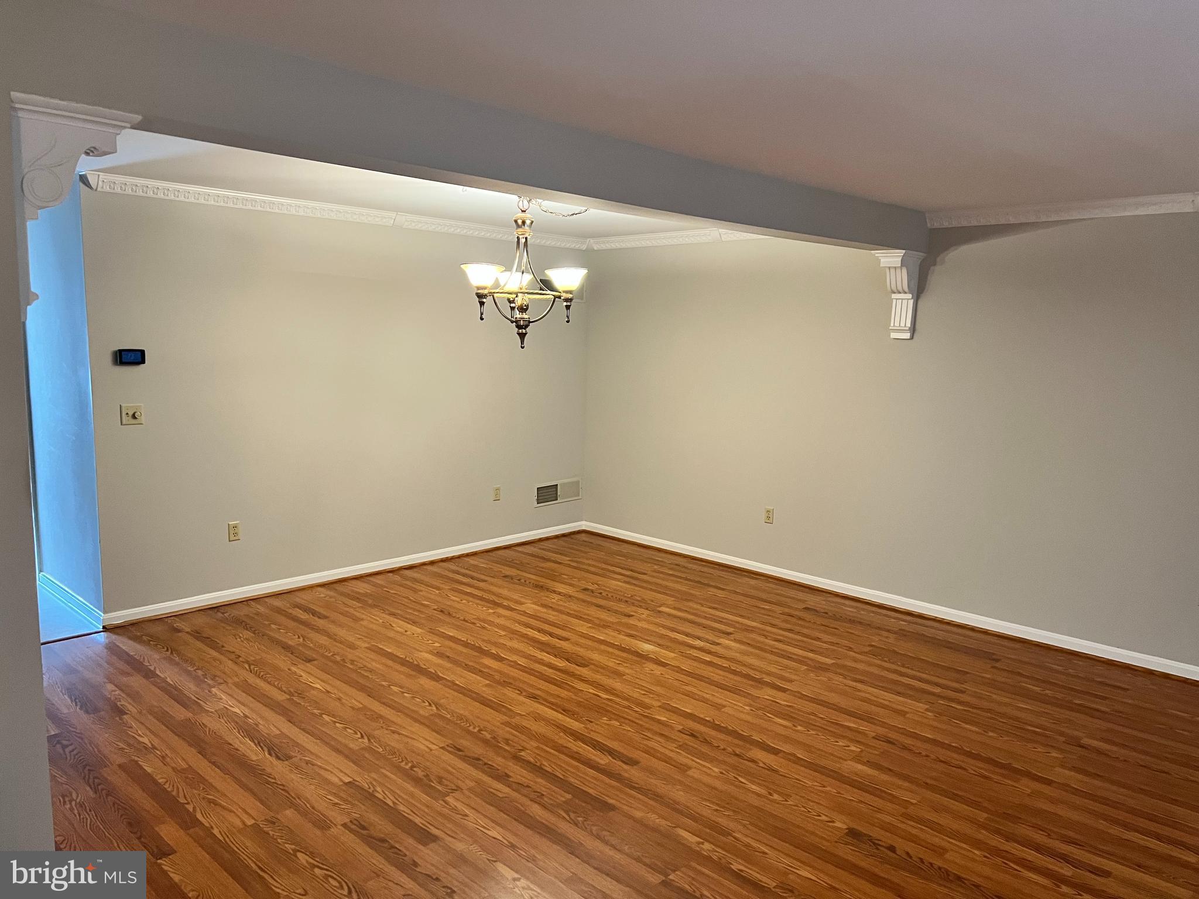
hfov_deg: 67.3
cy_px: 450
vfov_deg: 53.1
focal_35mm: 26
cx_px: 600
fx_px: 901
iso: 250
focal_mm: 5.7
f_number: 1.5
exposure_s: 1/60
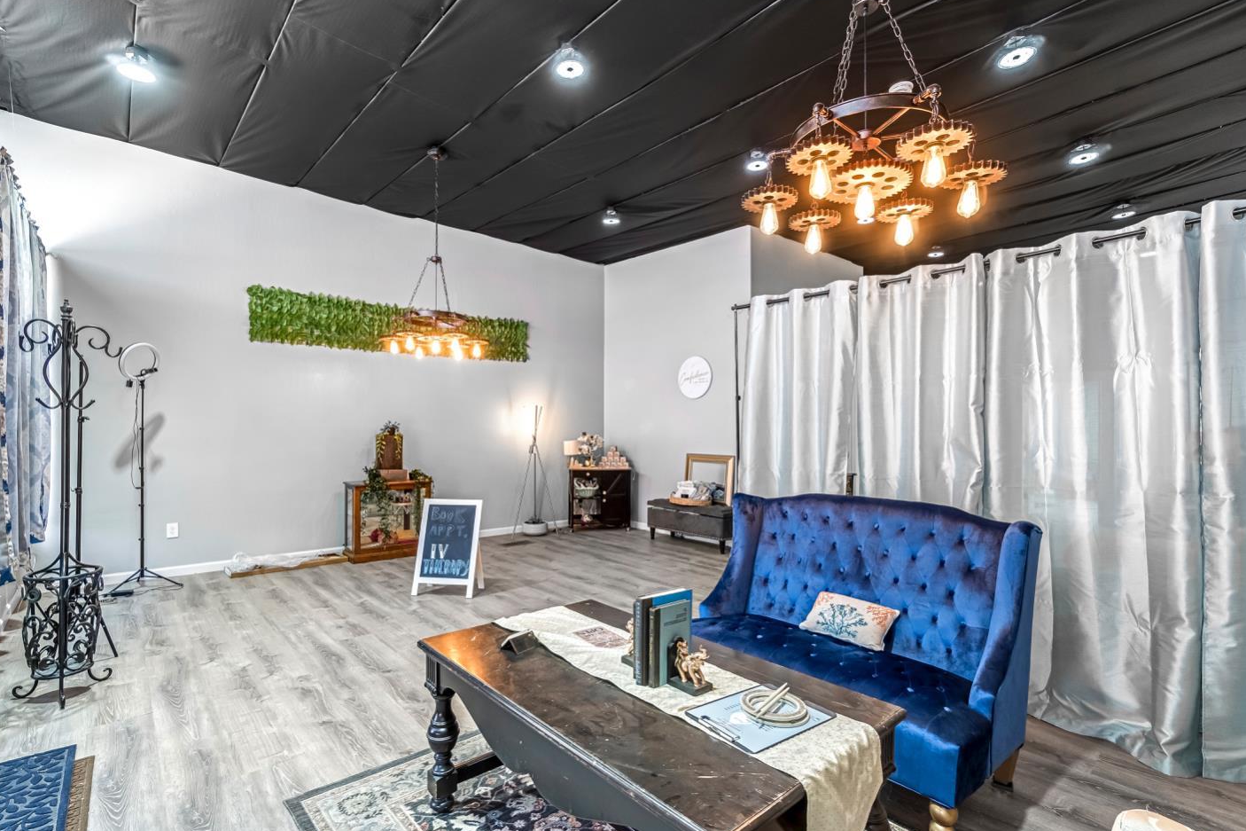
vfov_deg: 73.7
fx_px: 554
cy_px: 433
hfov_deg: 96.7
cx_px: 601
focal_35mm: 16
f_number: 8
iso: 400
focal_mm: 10
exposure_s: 1/20
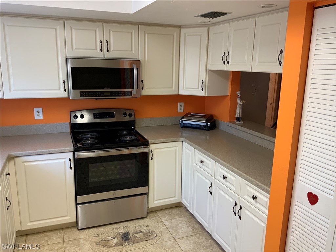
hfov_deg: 61.7
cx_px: 168
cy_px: 126
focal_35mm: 29
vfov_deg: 48.2
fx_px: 281
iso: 64
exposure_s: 1/60
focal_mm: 3
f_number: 1.8
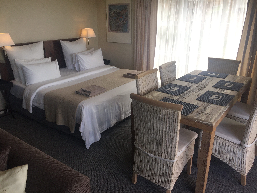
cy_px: 96
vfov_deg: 48.2
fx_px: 215
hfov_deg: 61.7
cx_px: 128
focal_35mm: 29
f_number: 2.2
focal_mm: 4.15
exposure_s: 1/100
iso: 32
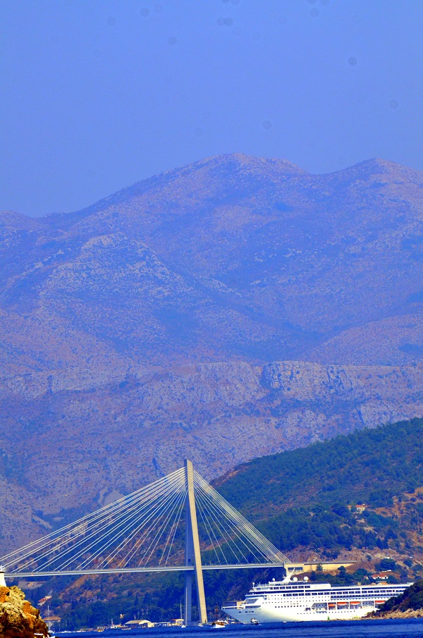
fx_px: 7961
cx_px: 212
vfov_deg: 4.6
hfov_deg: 3.0
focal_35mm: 450
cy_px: 319
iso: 640
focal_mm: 300
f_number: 9
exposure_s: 1/1250
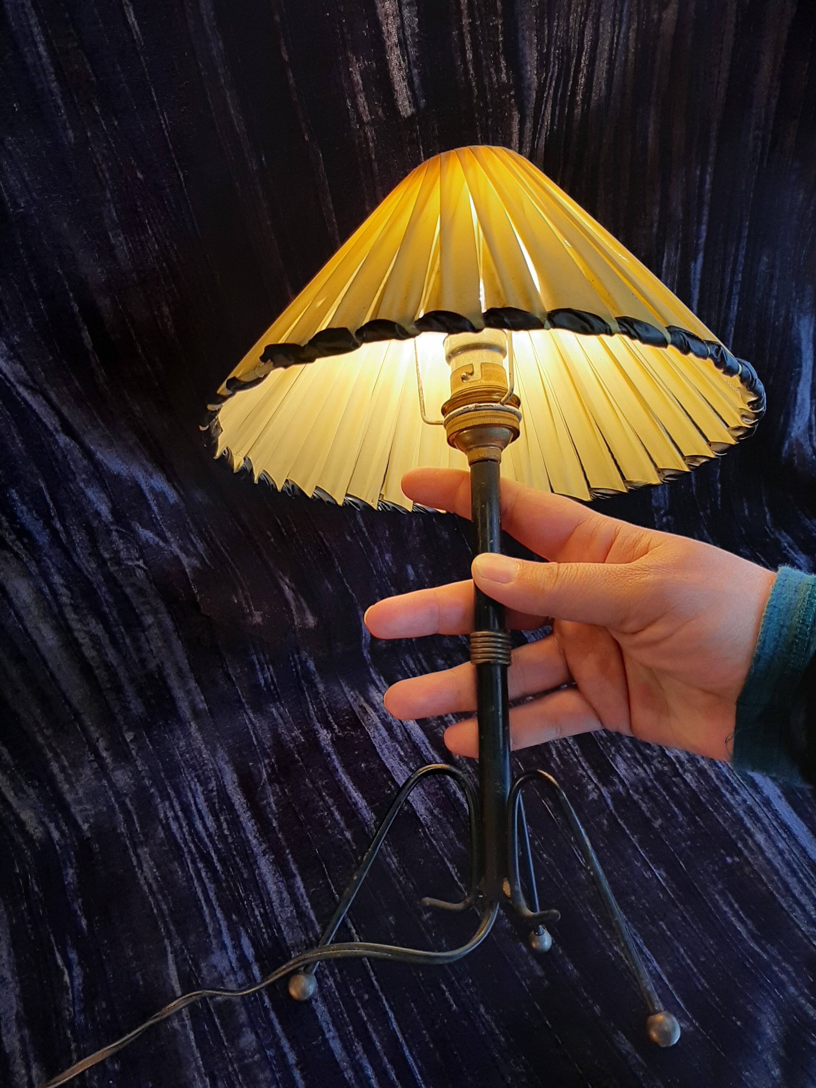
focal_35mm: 26
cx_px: 408
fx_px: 817
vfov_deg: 67.3
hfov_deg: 53.1
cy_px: 544
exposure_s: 1/50
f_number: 1.7
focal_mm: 3.93
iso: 64
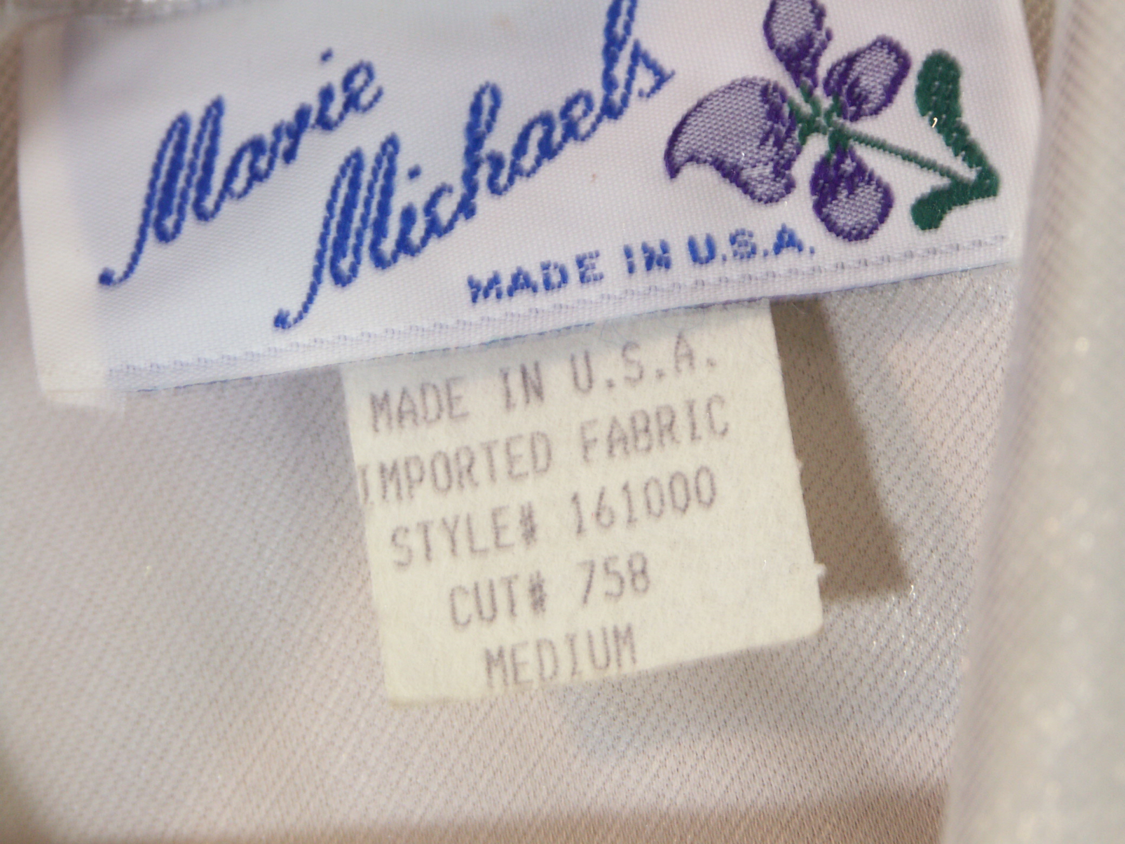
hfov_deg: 9.9
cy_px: 422
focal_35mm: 200
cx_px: 562
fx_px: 6500
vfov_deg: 7.4
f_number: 7.1
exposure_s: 1/6
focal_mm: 50.8
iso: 100
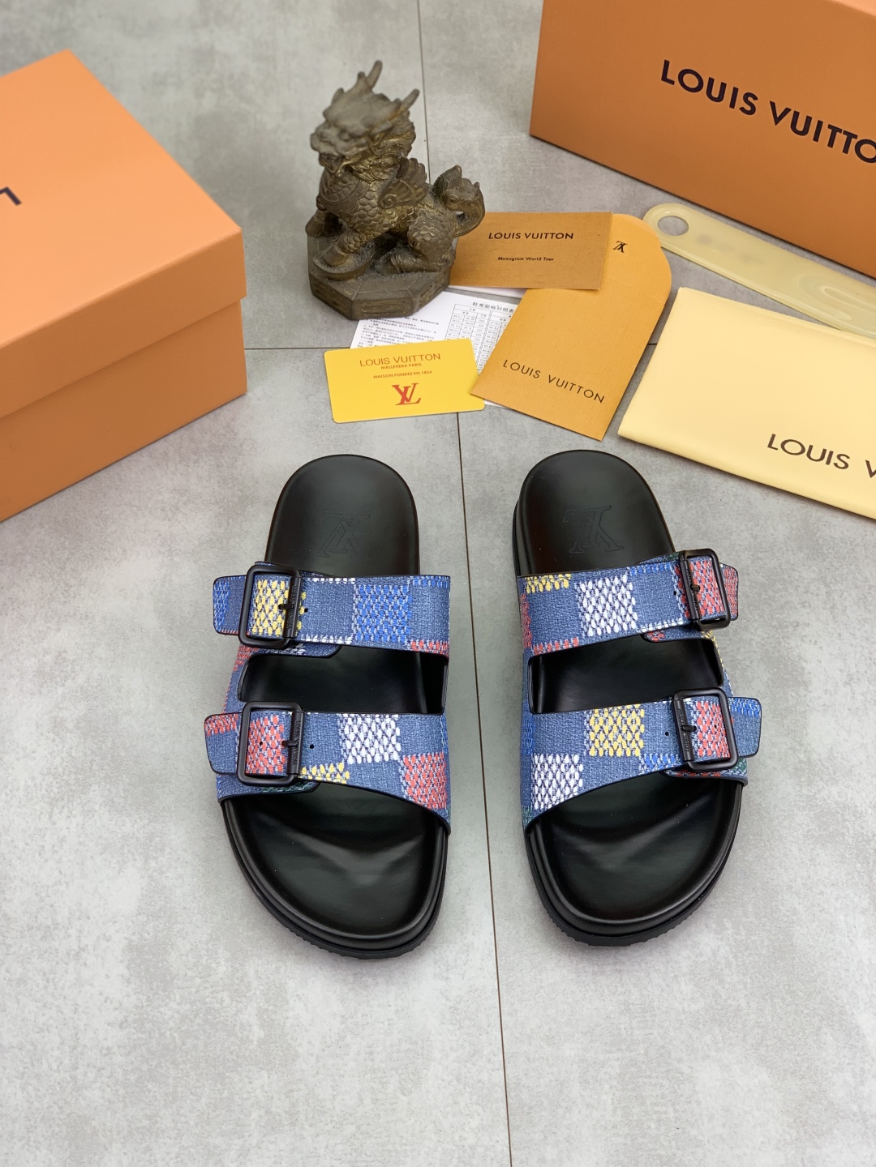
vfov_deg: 36.8
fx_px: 1755
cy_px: 584
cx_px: 438
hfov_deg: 28.0
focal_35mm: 52
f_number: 2.4
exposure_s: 1/100
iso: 25
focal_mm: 6
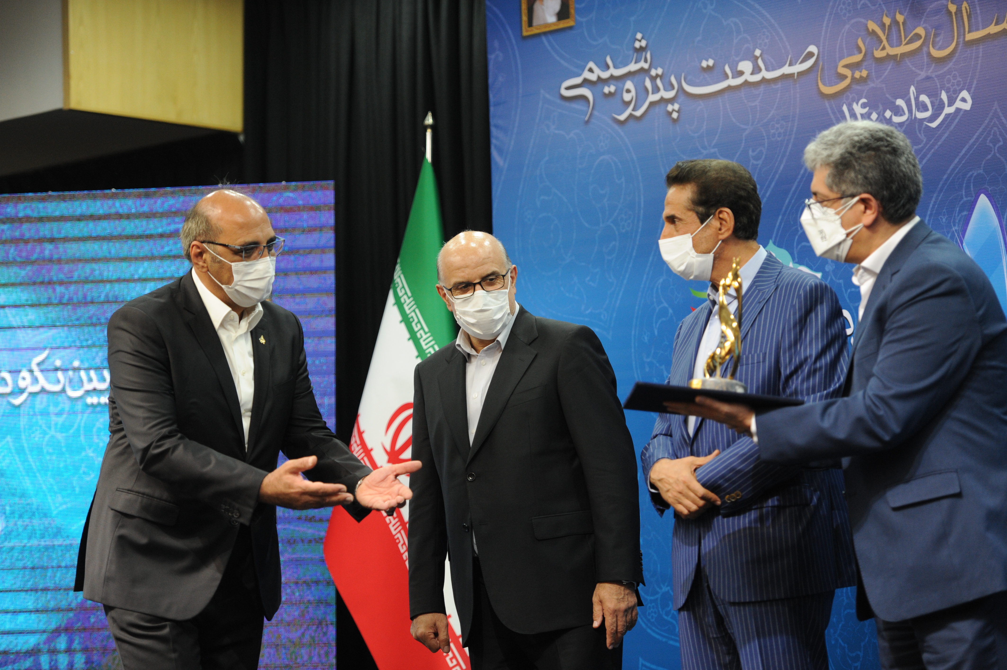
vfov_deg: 10.5
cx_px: 504
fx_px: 3634
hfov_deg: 15.8
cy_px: 335
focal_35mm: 130
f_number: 2.8
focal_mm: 130
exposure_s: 1/400
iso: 1600
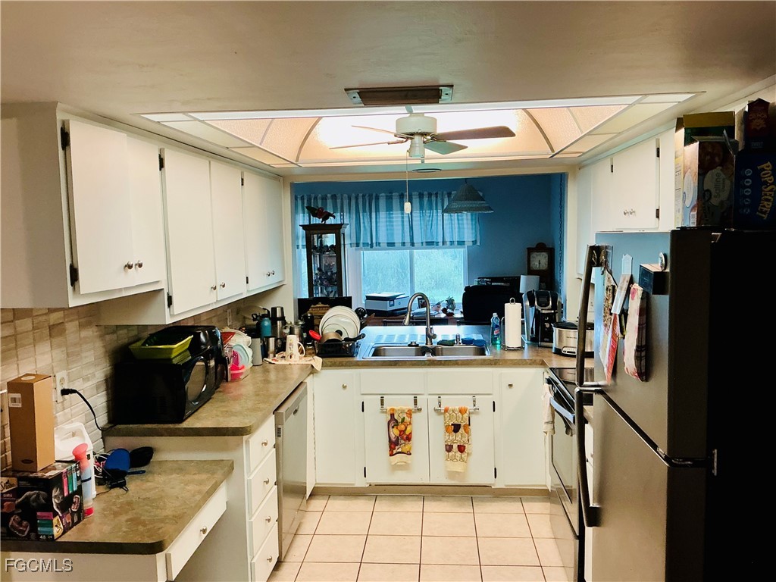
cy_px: 291
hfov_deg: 61.7
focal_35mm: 29
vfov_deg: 48.2
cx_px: 388
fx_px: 650
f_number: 1.8
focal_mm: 3
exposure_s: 1/60
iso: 125
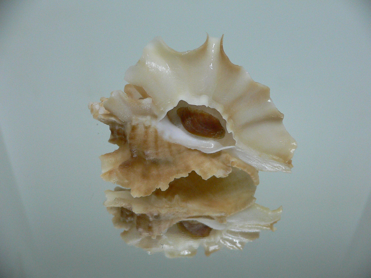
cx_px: 186
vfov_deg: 40.7
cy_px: 139
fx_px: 375
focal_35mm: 35
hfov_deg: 52.6
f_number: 2.8
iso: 200
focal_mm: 4.6
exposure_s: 1/60
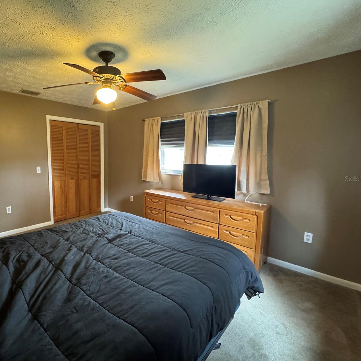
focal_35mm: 17
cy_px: 178
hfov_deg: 81.7
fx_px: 201
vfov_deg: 84.0
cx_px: 126
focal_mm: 2.22
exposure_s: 1/60
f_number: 2.2
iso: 1000
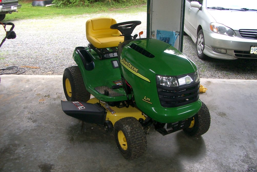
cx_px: 127
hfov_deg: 51.9
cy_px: 87
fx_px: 264
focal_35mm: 37
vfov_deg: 36.0
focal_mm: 5.8
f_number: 2.6
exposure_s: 1/40
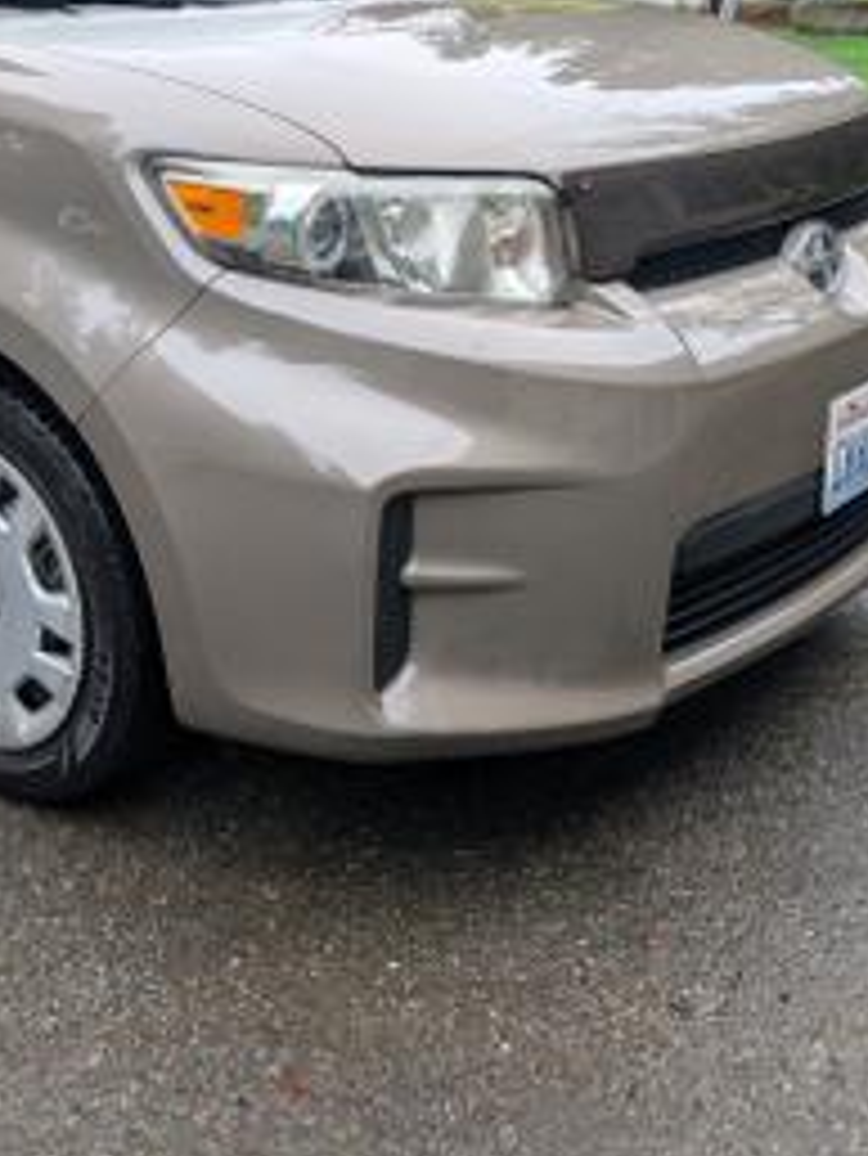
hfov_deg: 30.0
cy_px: 387
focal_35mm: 47
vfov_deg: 39.9
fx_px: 1570
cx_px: 144
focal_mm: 6.9
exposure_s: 1/835
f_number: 1.68
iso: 19
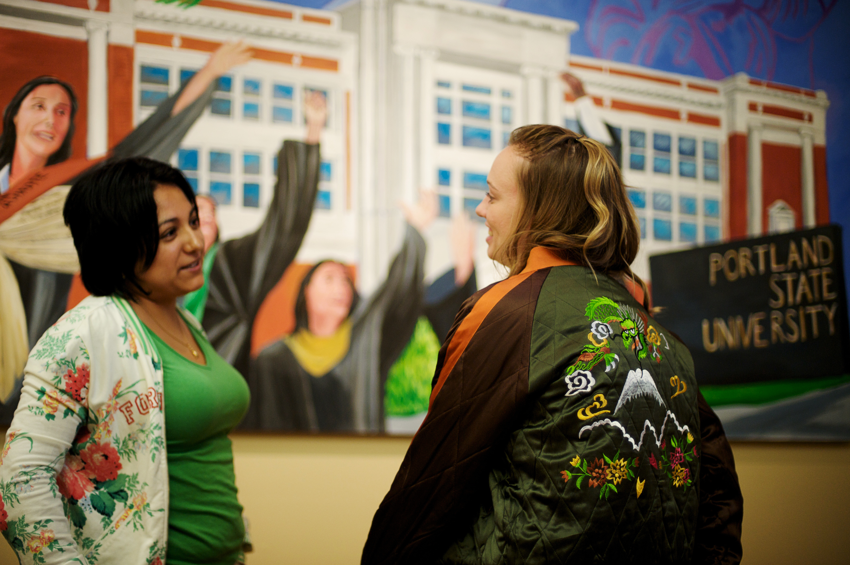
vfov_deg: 26.9
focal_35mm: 50
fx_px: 1179
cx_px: 425
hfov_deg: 39.6
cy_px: 282
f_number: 1.4
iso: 800
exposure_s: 1/320
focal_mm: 50
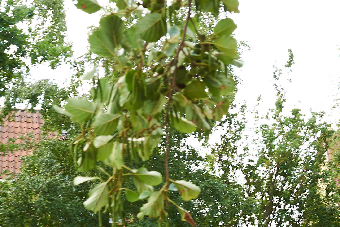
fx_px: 1379
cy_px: 258
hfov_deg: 13.5
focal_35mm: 146
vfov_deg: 9.3
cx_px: 453
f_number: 8
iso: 100
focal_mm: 35
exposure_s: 1/60
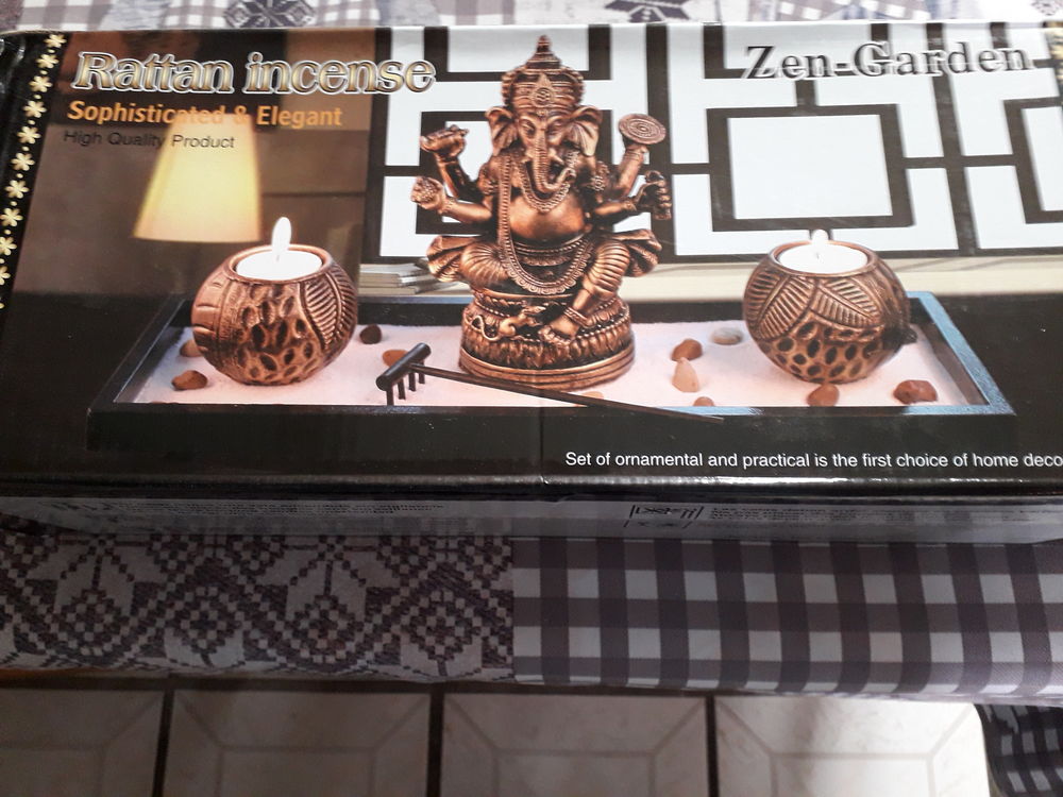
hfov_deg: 65.3
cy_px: 398
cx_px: 532
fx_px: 829
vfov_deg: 51.4
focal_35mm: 27
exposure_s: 1/25
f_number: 1.9
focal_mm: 3.6
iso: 250
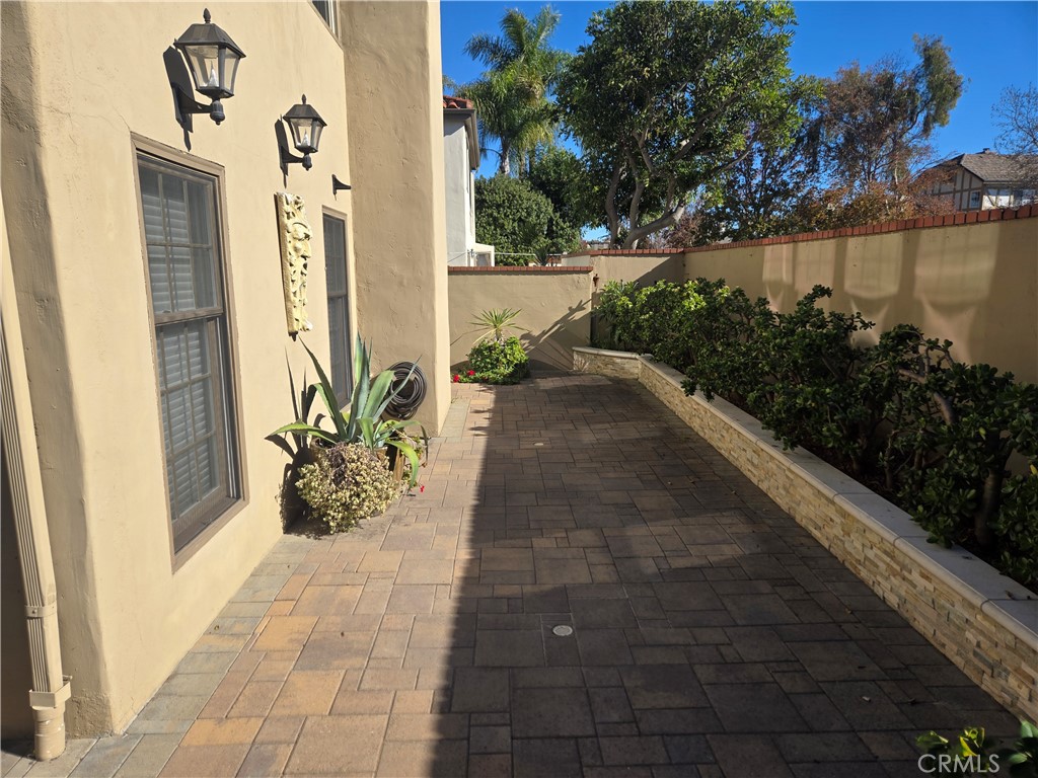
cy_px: 389
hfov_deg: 73.9
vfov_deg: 58.9
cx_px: 519
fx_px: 690
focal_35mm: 23
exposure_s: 1/1619
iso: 25
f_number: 1.8
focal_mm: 5.4
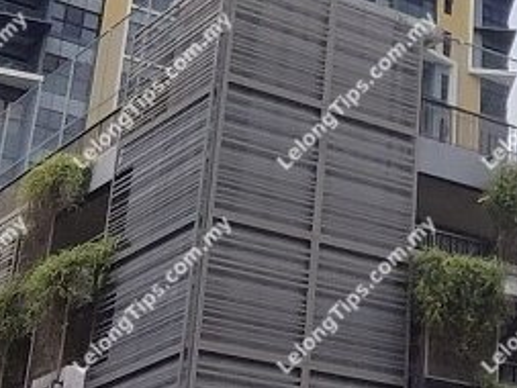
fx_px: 1136
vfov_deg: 18.1
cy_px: -112
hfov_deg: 22.9
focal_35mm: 76
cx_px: 664
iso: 50
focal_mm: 1.65
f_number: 2.2
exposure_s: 1/2567
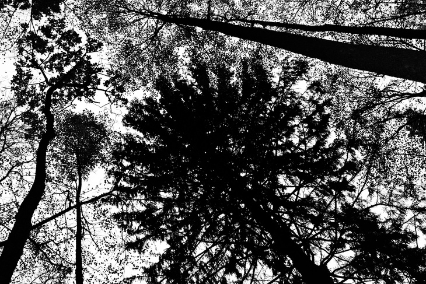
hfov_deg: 46.4
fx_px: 497
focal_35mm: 42
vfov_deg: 31.9
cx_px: 213
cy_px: 142
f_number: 7.1
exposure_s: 1/200
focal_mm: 28
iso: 100
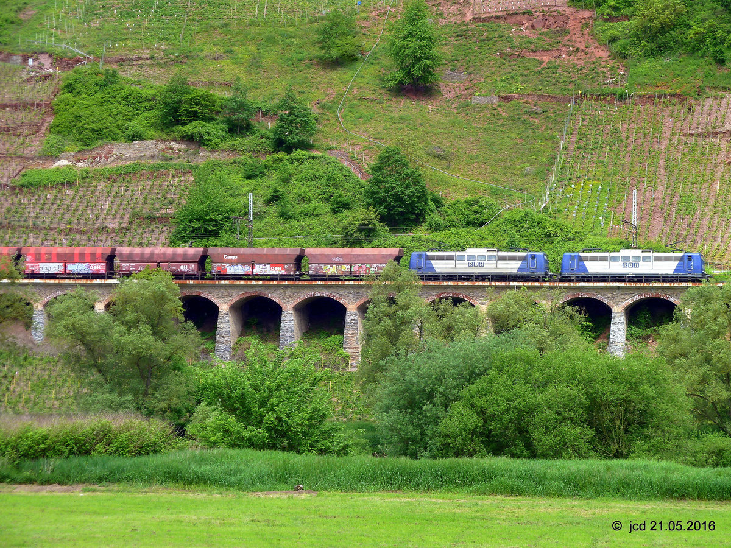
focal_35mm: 111
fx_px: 2344
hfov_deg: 17.7
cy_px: 274
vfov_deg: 13.3
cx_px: 366
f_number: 4.4
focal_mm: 18.2
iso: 80
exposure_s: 1/125
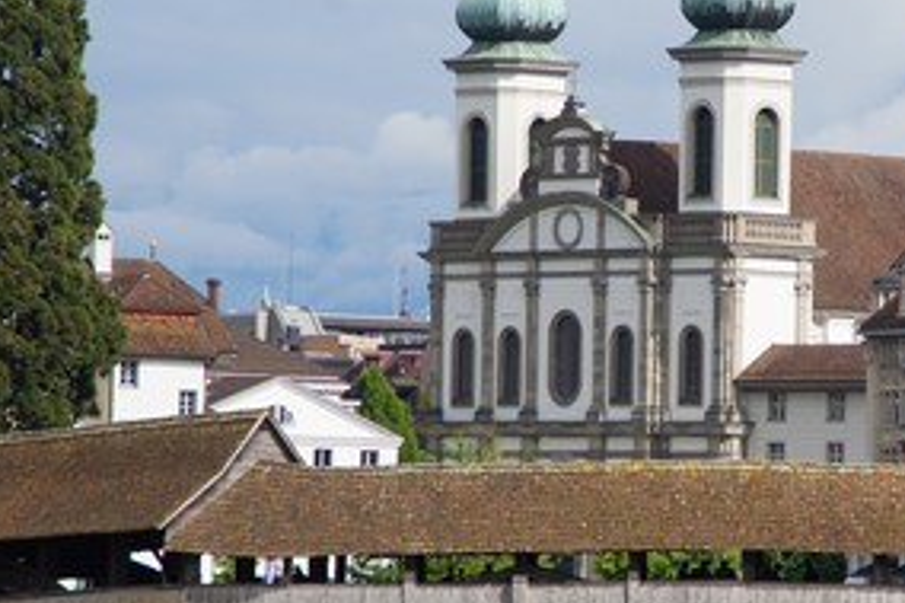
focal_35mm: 364
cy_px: 305
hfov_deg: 5.7
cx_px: 717
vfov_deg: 3.8
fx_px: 9145
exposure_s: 1/250
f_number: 8
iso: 100
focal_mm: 150
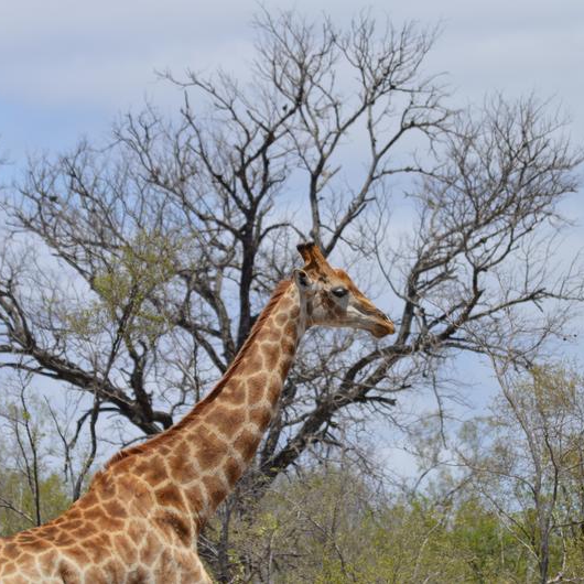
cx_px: 252
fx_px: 6241
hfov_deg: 5.4
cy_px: 292
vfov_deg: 5.4
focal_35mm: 327
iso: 280
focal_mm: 170
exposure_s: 1/2000
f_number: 5.6
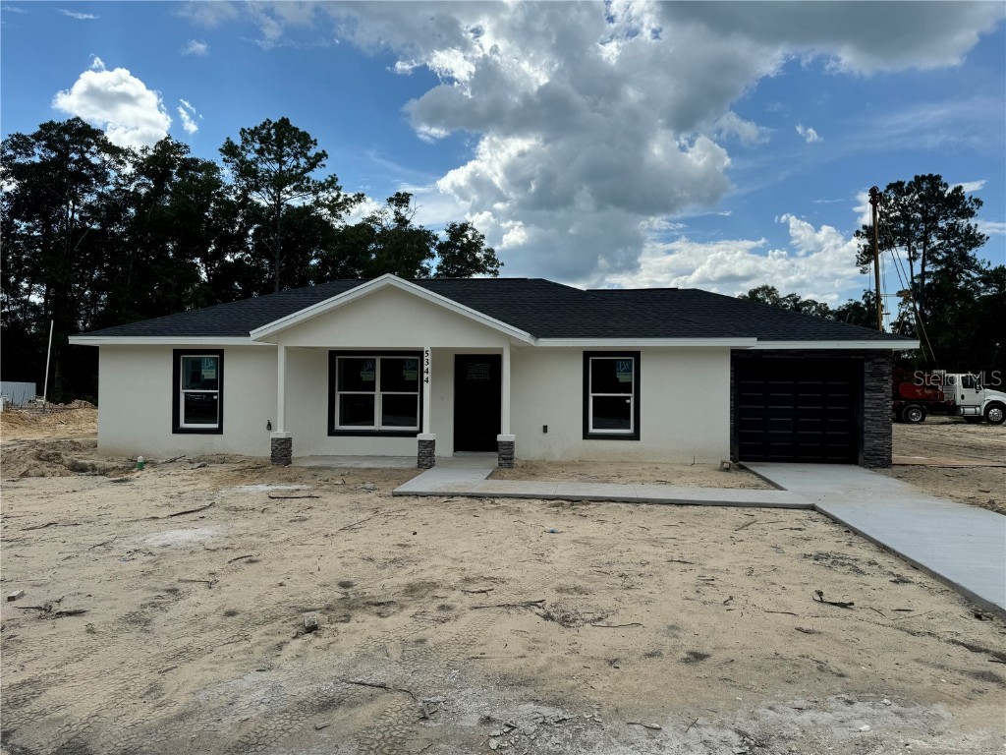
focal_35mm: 24
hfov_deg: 71.6
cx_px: 503
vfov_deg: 56.8
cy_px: 378
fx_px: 697
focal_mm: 6.76
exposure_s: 1/7937
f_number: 1.78
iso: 80
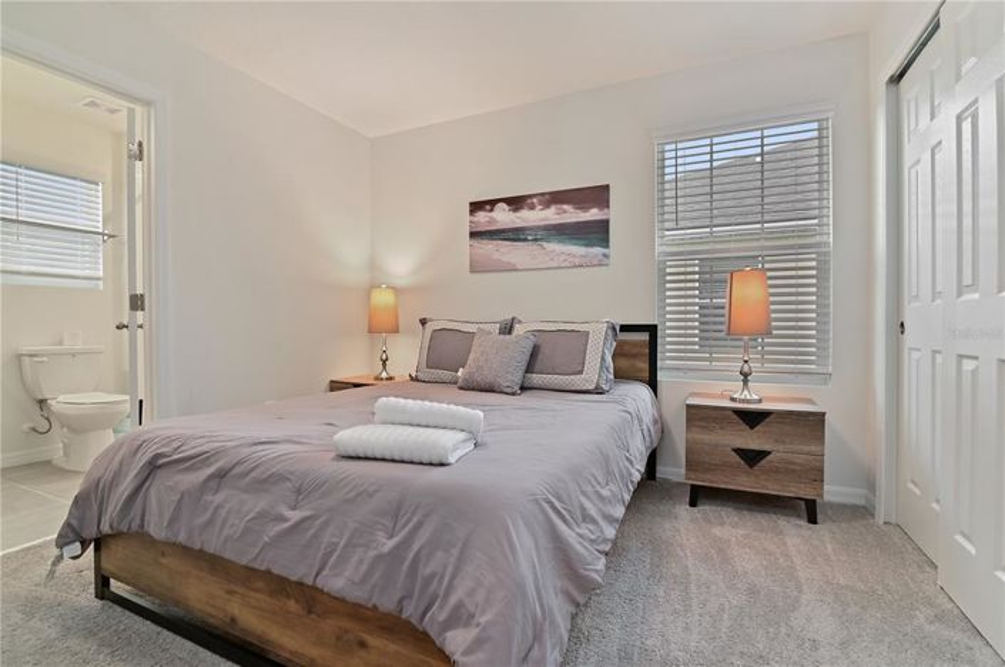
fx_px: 446
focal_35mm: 16
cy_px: 334
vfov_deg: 73.6
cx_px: 502
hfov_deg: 96.8
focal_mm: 16
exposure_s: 1/3
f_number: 8
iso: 160
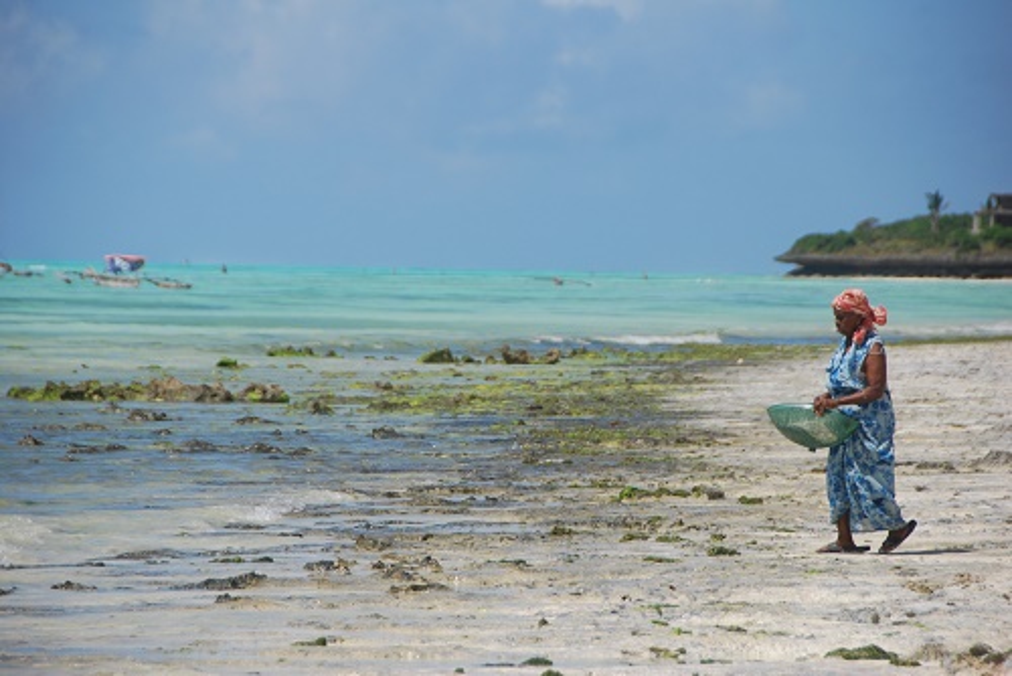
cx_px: 506
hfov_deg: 9.1
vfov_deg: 6.1
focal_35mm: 225
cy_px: 338
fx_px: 6328
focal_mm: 150
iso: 200
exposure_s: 1/1250
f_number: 5.6
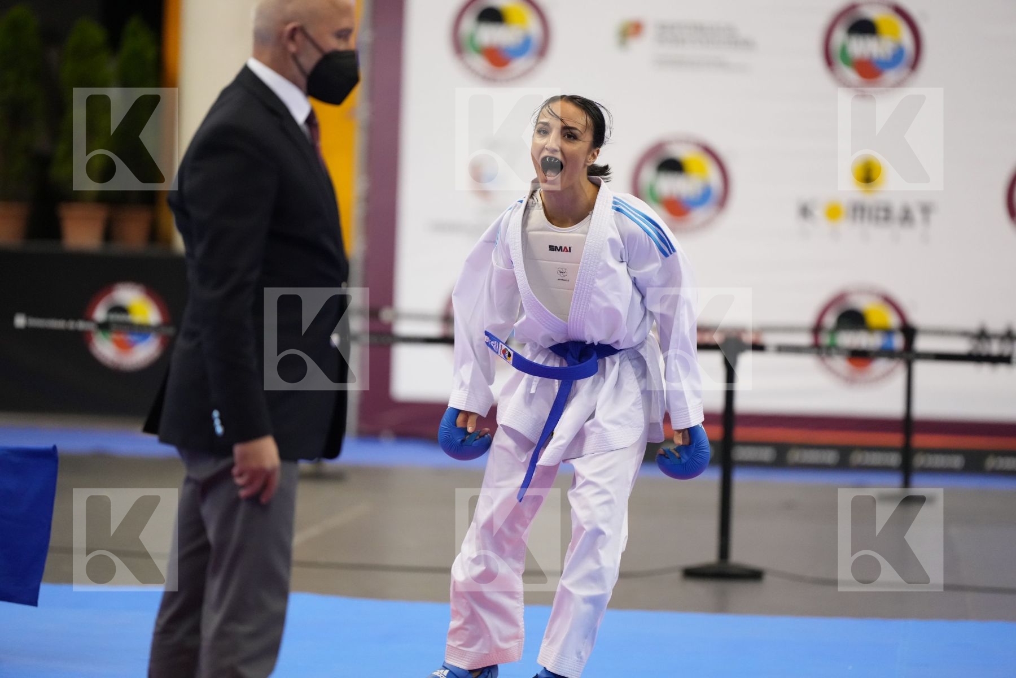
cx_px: 508
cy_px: 339
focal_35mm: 200
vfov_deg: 6.9
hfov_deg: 10.3
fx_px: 5644
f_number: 2.8
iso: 4000
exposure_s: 1/1000
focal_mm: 200
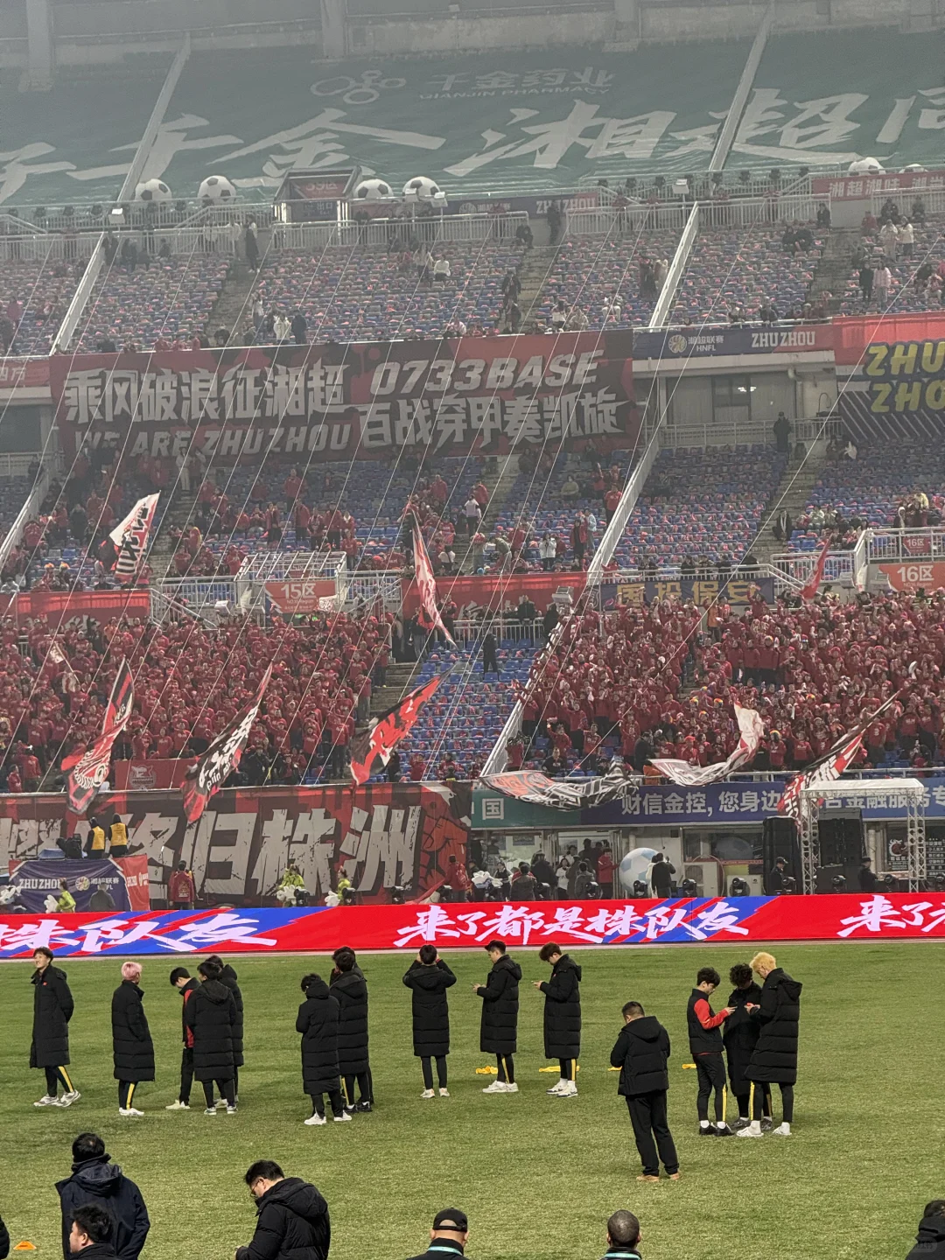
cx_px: 472
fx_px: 4368
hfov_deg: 12.3
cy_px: 630
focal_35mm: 120
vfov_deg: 16.4
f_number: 2.8
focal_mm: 15.66
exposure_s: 1/99
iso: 125
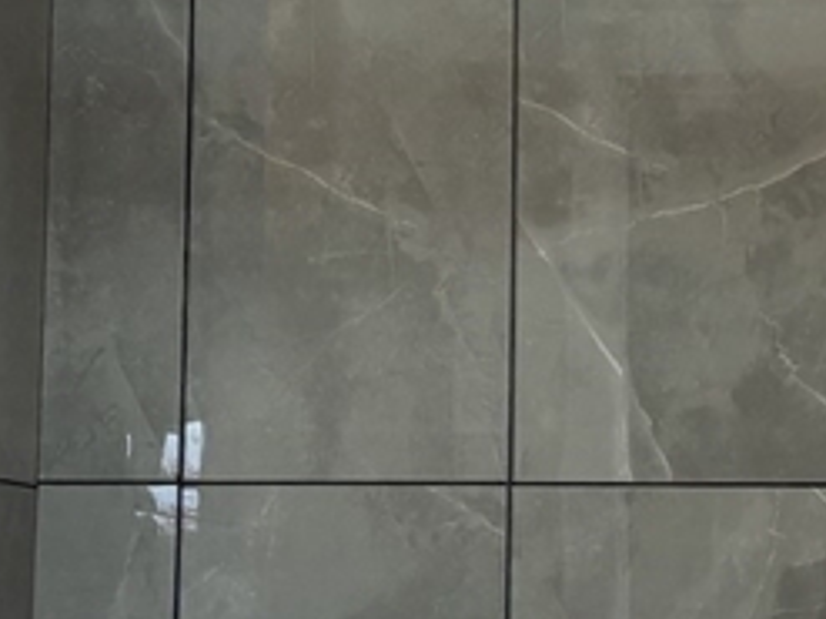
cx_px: 669
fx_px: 2576
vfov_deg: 13.7
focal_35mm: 108
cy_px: 425
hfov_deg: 18.0
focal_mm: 5.96
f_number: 1.6
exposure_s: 1/120
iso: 125
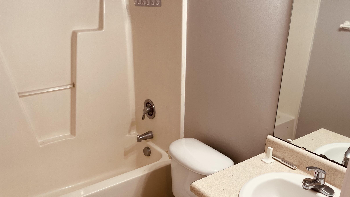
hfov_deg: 56.6
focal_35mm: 35
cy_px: 141
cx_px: 182
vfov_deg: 33.2
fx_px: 325
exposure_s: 1/60
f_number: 1.6
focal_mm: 4.2
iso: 64
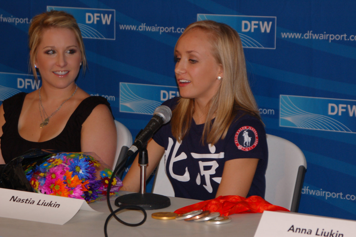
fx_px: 1363
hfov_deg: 14.9
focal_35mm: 138
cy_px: 118
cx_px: 178
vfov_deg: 9.9
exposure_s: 1/60
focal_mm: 92
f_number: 5.3
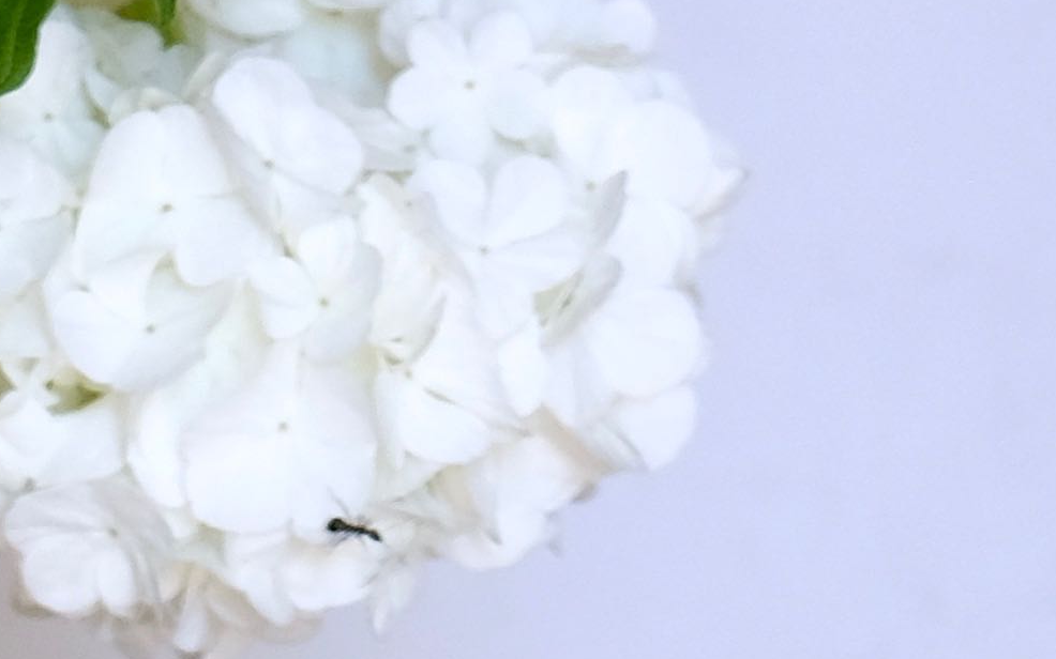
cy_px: 1237
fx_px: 14820
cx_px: -2030
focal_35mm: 515
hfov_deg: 4.0
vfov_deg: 2.5
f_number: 4
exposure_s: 1/58
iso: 800
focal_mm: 55
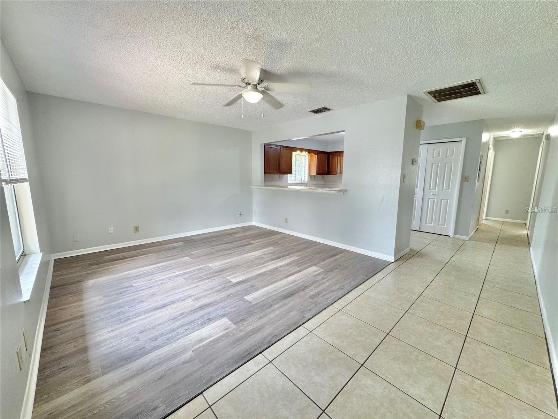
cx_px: 279
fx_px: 226
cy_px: 210
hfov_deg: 102.1
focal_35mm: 14
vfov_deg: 85.7
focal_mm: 2.22
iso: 200
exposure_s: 1/120
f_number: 2.2
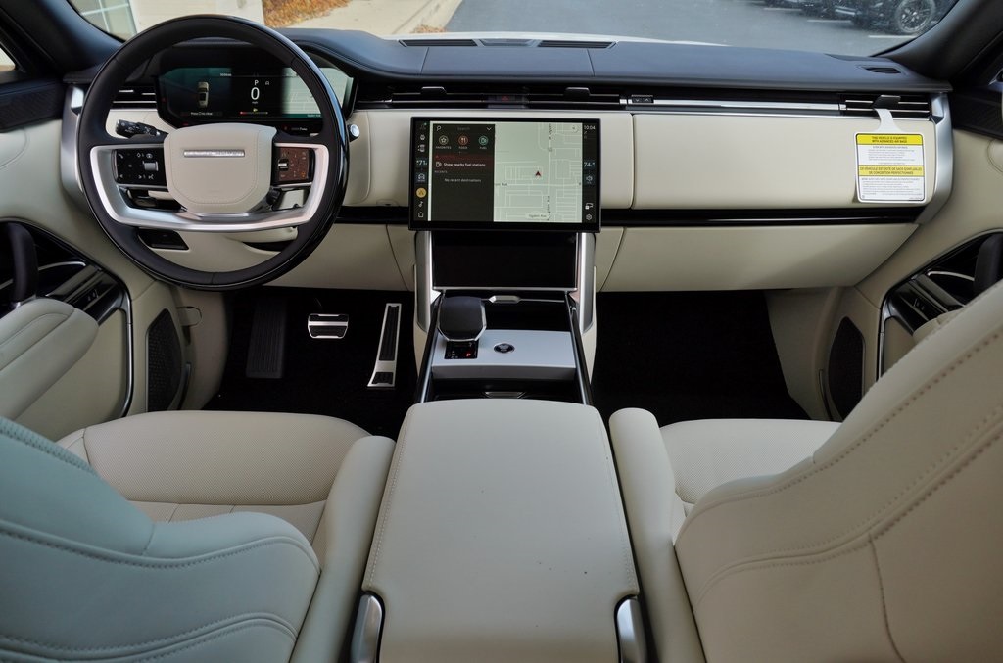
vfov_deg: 52.9
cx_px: 502
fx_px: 667
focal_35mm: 24
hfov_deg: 73.9
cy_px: 332
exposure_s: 1/125
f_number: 7.1
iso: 100
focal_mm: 16
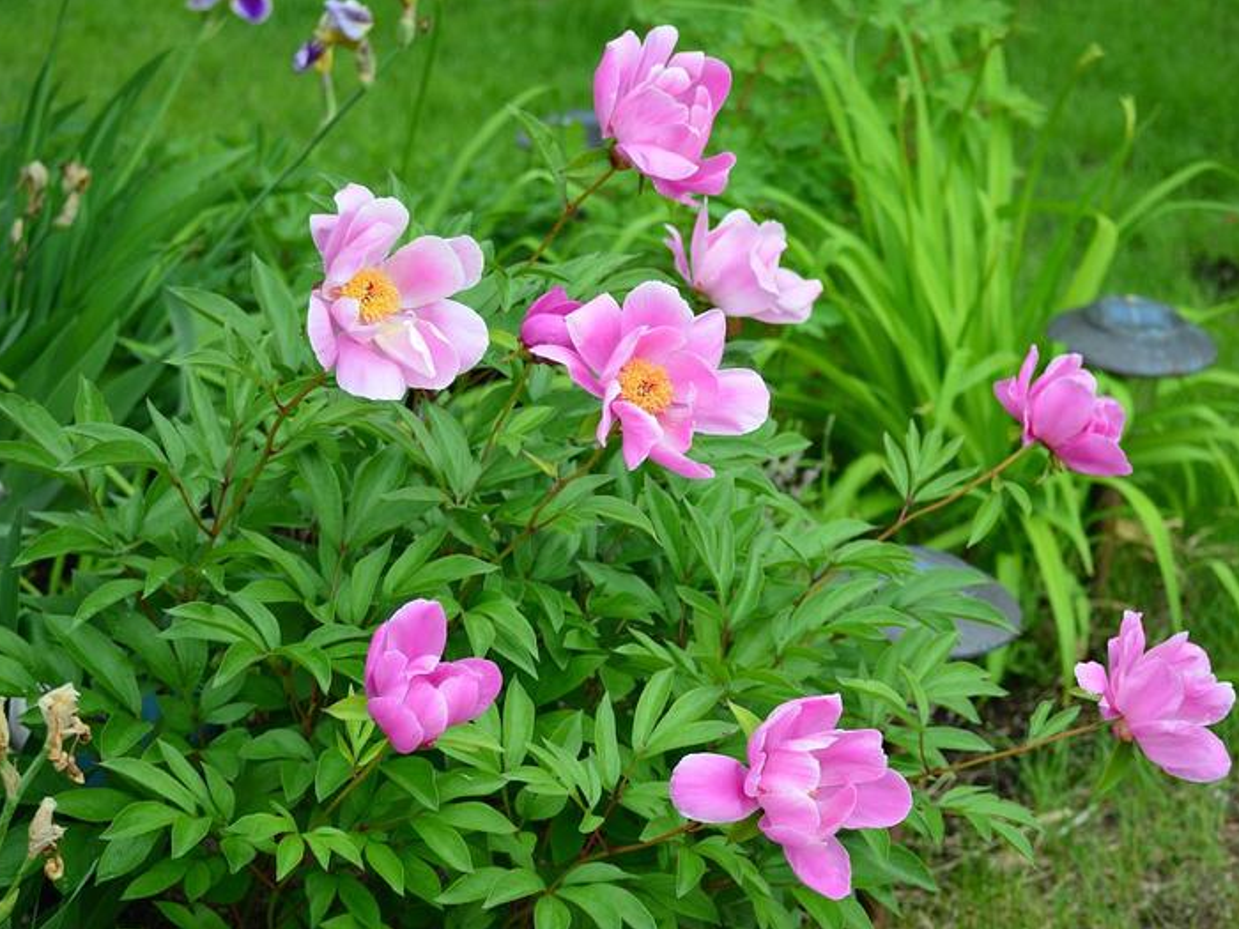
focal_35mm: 91
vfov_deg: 16.3
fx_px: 3241
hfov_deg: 21.6
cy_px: 467
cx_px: 651
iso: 100
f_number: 4
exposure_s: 1/160
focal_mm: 55
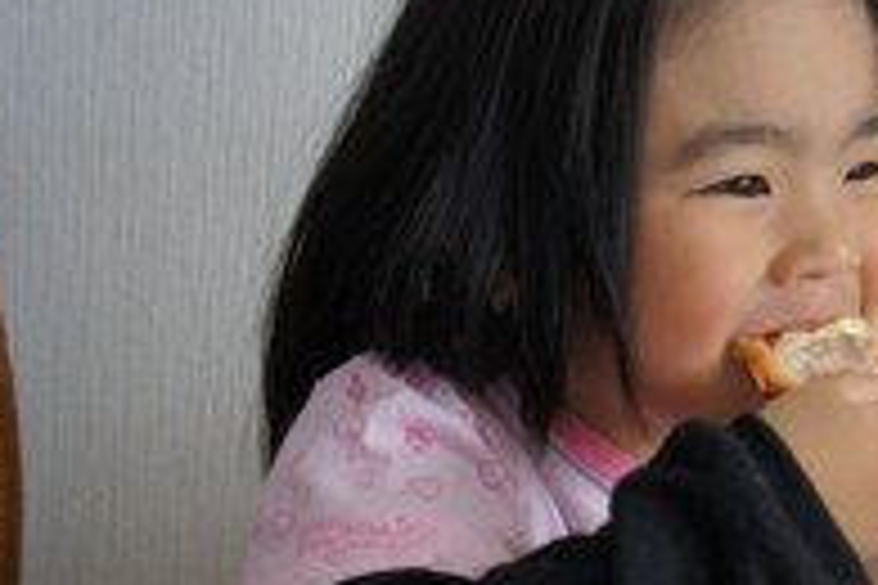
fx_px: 1878
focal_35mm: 77
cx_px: 653
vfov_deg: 17.4
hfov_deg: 26.0
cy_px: 544
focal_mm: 25
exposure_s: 1/200
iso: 640
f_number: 4.5
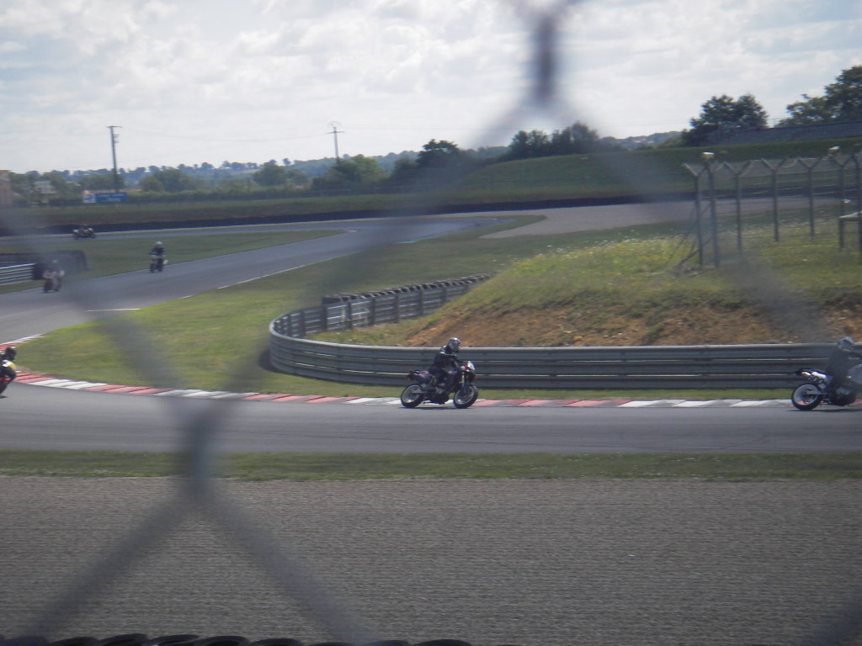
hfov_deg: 17.3
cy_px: 323
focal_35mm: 114
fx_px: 2839
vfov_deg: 13.0
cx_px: 431
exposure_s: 1/400
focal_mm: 18.9
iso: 50
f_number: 4
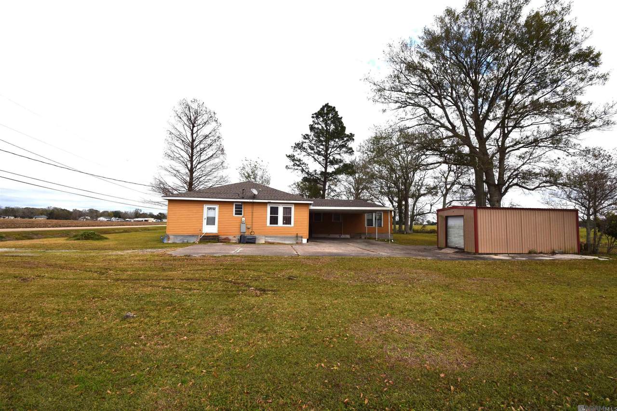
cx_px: 308
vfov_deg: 77.3
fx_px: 257
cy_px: 206
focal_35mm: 15
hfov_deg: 100.4
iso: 100
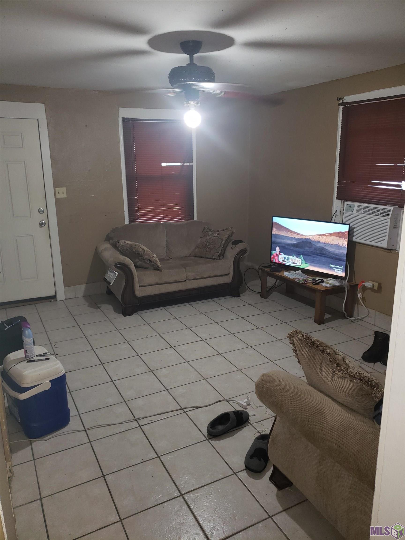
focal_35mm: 26
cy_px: 270
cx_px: 202
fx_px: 406
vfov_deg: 67.3
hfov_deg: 53.1
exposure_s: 1/24
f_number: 1.5
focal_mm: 4.3
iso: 100
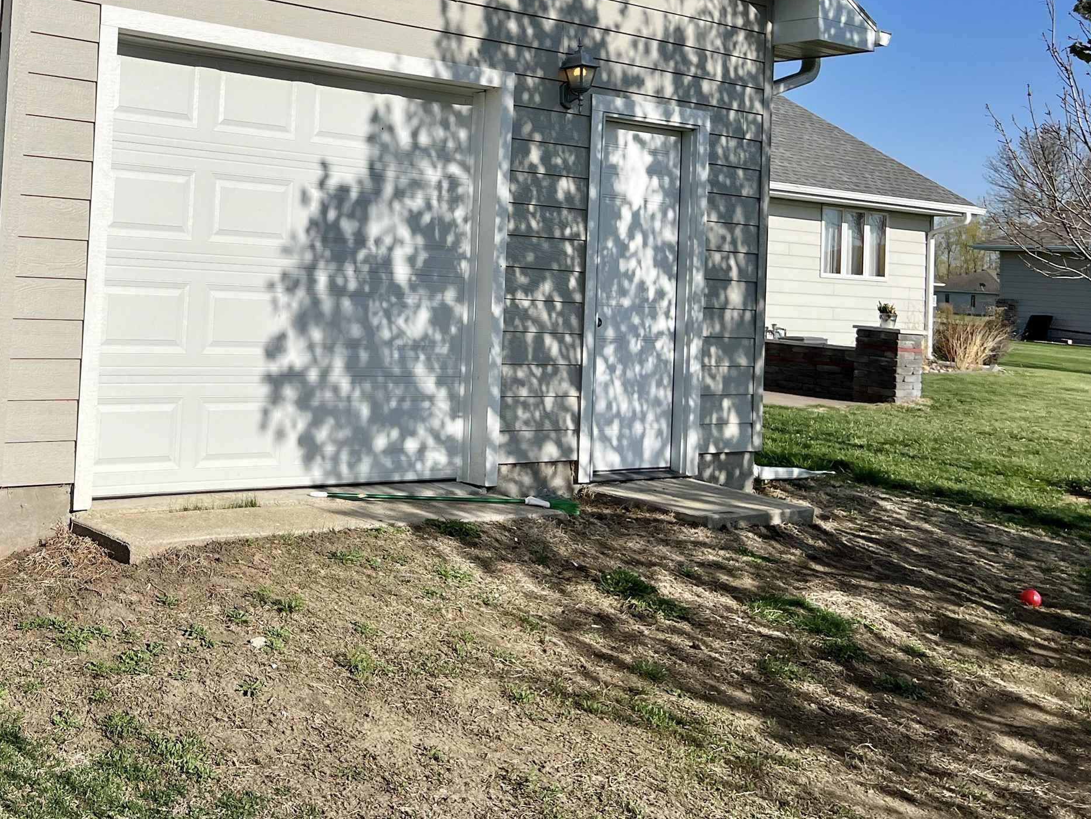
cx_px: 206
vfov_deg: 32.8
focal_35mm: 43
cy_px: 179
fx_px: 1355
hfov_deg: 41.8
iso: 50
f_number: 1.5
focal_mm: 5.7
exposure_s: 1/8696
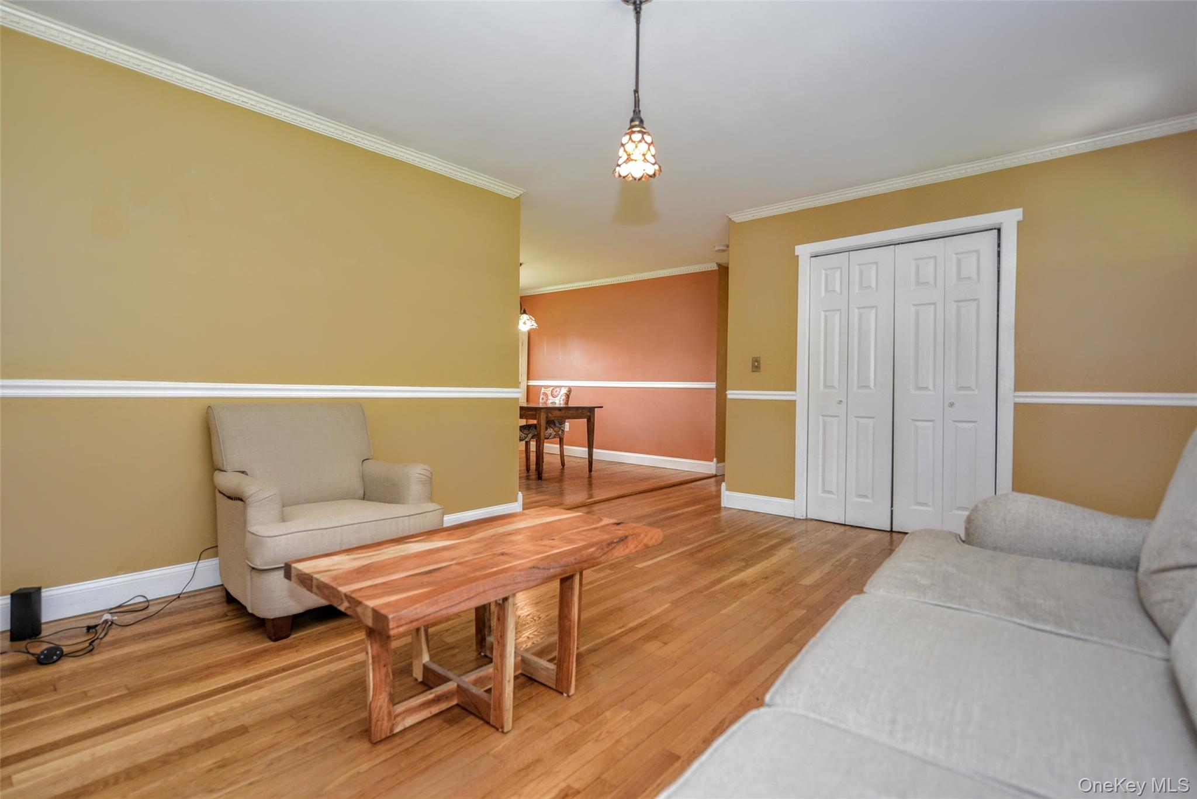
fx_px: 565
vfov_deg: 70.5
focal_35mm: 17
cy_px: 400
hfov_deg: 93.3
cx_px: 598
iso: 1000
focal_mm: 17
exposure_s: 1/60
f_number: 2.8
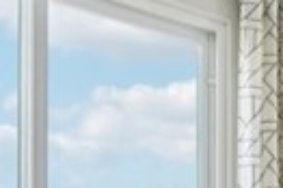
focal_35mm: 117
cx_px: 445
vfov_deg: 11.1
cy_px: 315
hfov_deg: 15.8
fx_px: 919
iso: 100
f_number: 8
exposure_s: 1/30
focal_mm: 15
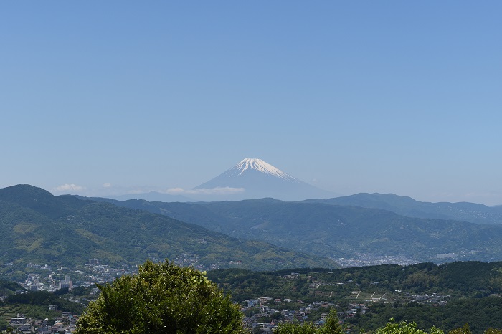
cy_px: 167
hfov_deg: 24.6
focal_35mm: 82
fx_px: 1150
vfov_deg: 16.5
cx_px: 251
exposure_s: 1/500
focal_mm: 55
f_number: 11
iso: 200
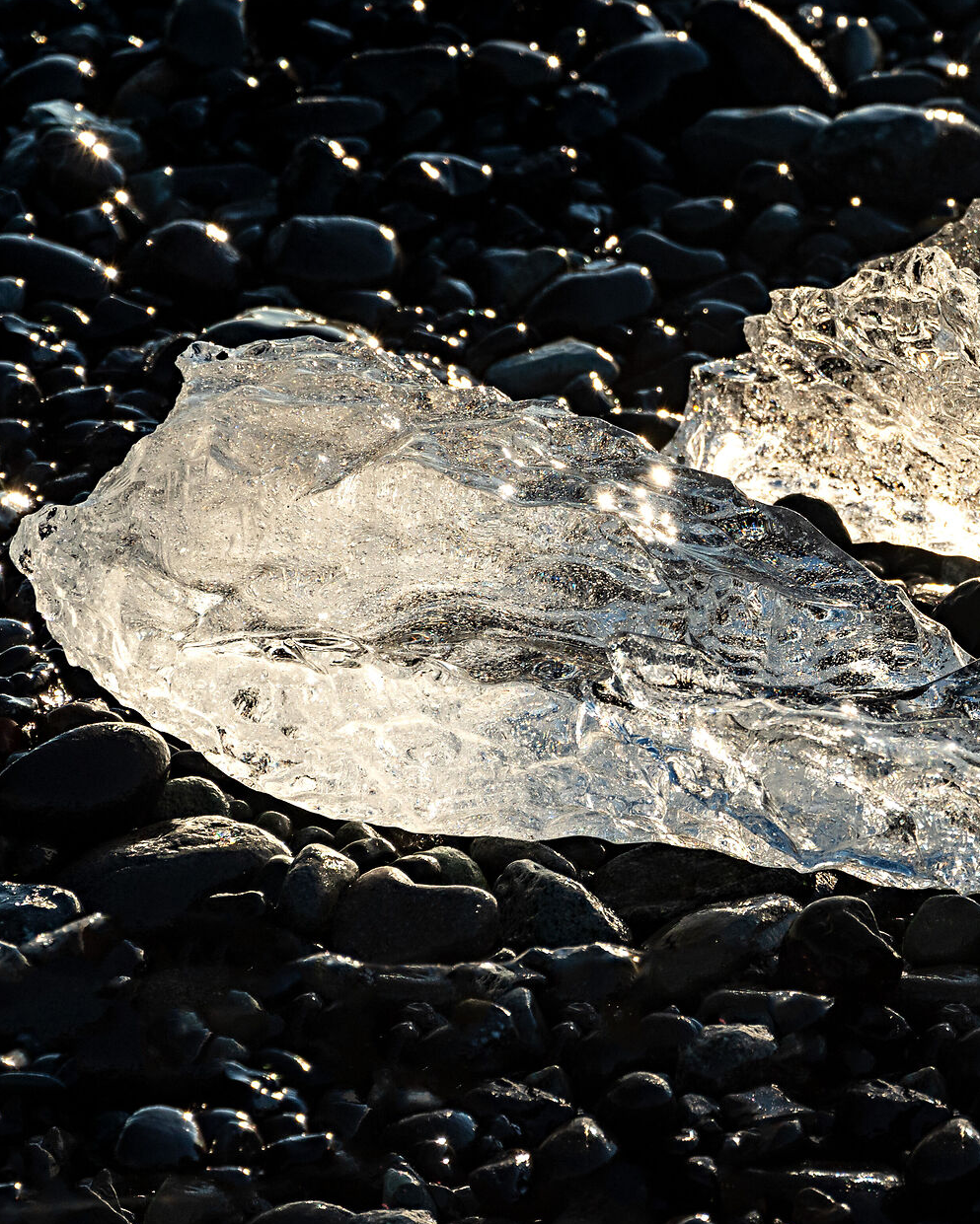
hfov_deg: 5.4
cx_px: 914
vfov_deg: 6.8
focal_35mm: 286
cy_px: 637
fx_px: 10364
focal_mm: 105
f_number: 7.1
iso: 100
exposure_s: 1/320
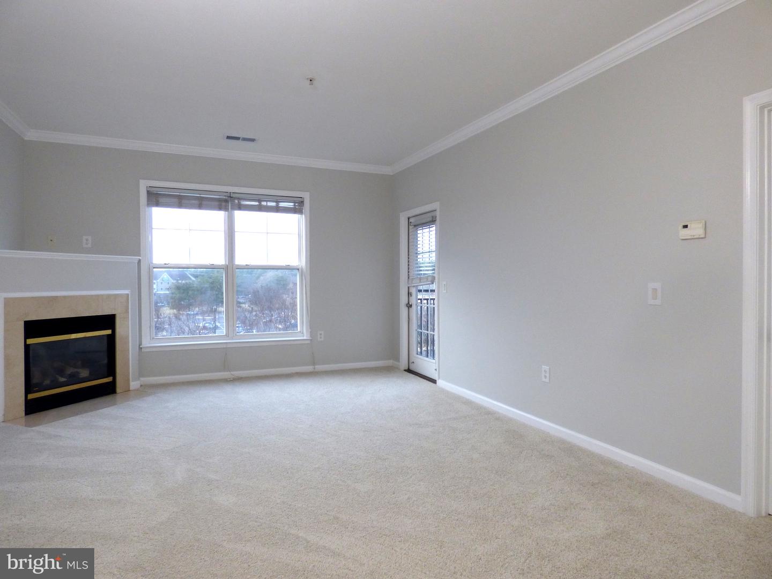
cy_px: 290
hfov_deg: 81.7
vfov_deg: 66.0
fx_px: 446
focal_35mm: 20
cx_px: 386
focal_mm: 3.58
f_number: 2.8
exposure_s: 1/60
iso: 160
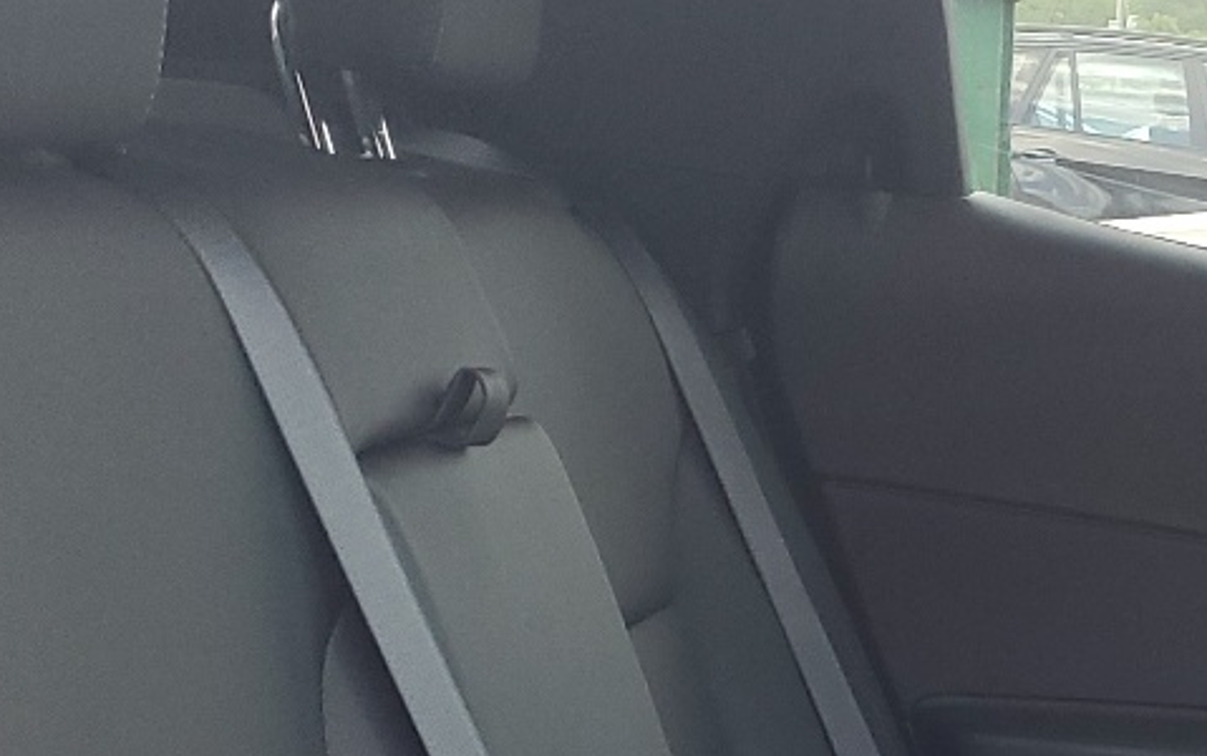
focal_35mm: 92
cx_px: 1439
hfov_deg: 21.0
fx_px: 3028
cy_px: 1026
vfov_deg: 13.6
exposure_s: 1/120
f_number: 1.5
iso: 75
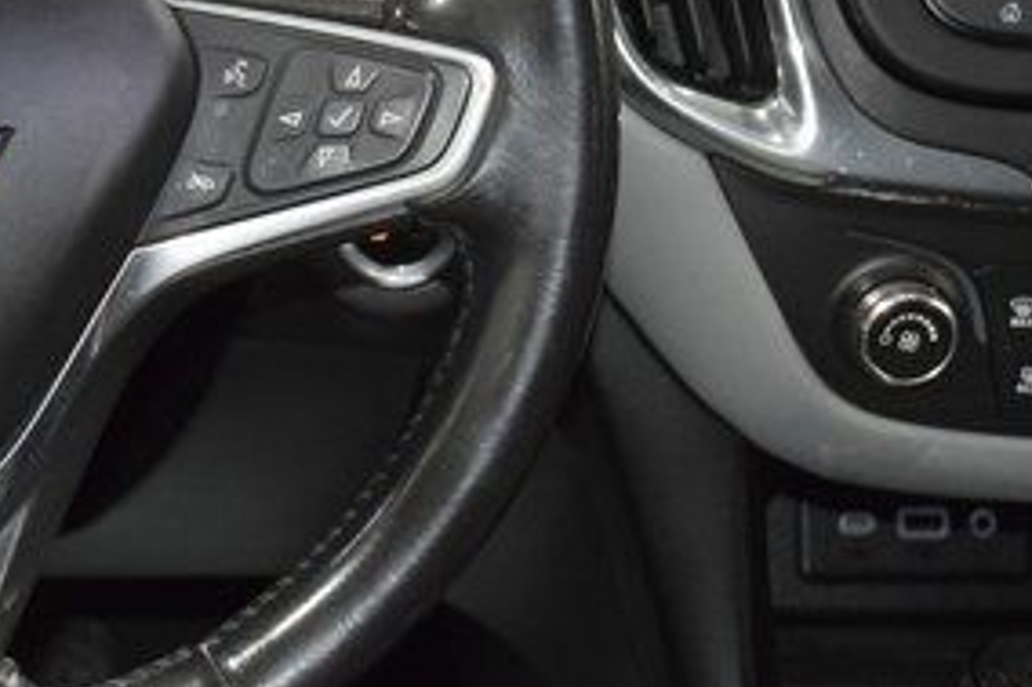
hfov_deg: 17.2
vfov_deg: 11.8
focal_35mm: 115
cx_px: -102
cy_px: 111
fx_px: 3295
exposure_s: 1/50
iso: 2500
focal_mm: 34
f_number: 4
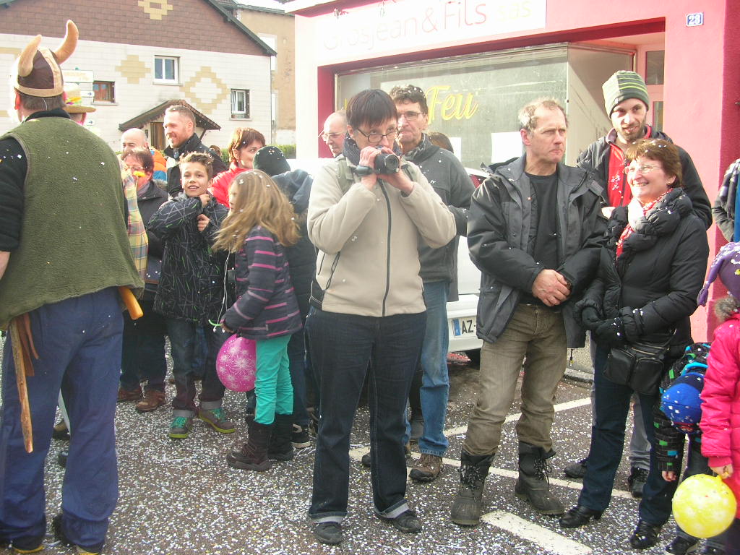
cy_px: 278
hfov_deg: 50.1
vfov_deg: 38.7
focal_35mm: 37
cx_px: 370
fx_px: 791
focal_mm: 6.2
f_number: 2.9
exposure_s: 1/110
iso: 50
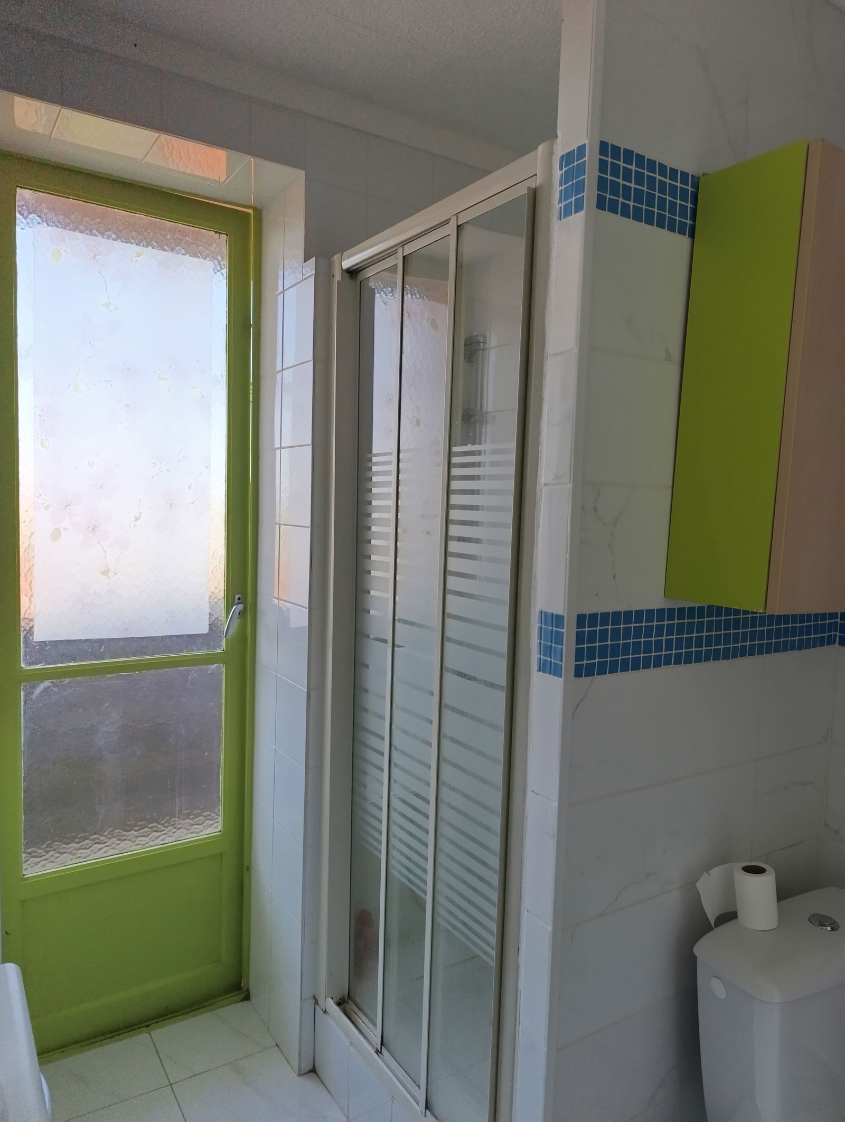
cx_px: 422
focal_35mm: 23
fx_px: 747
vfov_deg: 73.8
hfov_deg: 59.0
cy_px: 561
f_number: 1.6
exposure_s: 1/100
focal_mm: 6.14
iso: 250
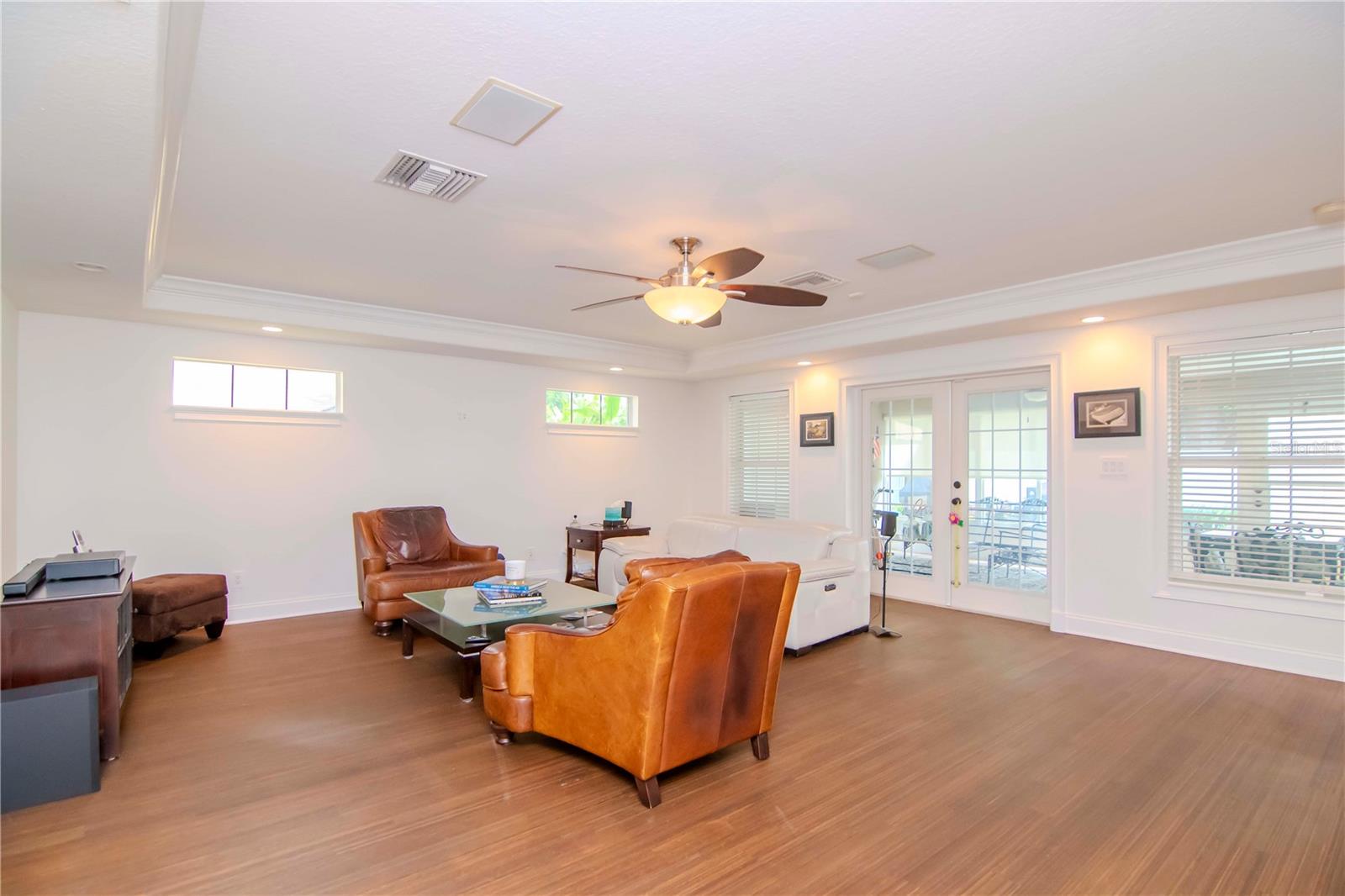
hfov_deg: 95.0
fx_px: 616
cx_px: 672
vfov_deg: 72.0
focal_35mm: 16
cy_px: 448
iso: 1600
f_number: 4
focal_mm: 11
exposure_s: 1/125
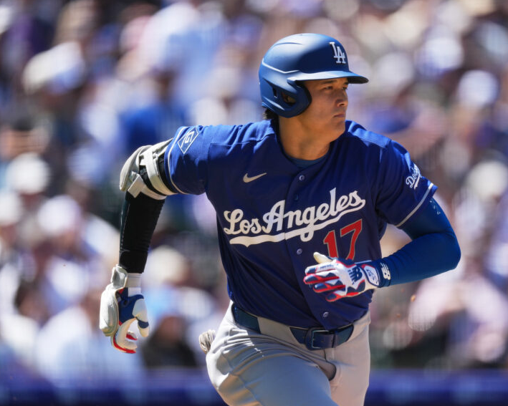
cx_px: 298
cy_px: 202
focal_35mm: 715
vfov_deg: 2.2
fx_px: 10748
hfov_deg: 2.7
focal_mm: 600
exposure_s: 1/2000
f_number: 4
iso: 400
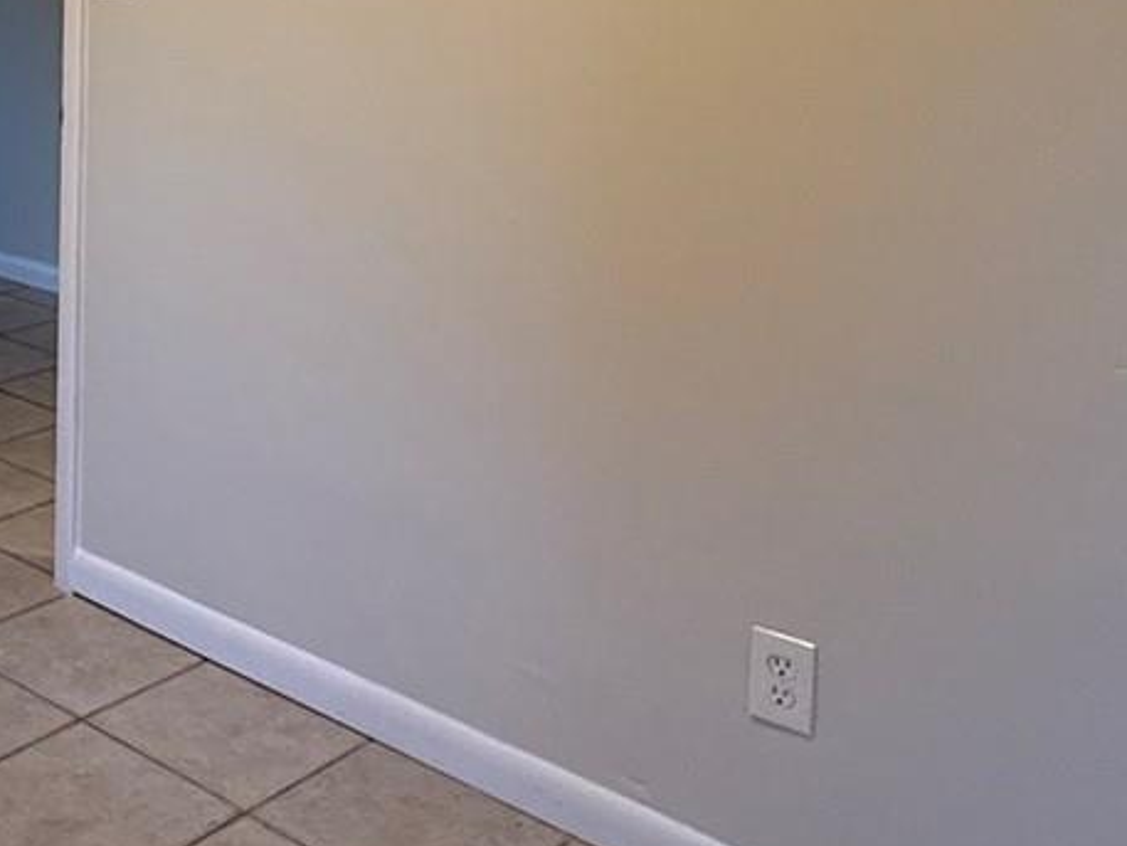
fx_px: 1596
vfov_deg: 28.1
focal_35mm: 49
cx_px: -49
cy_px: 27
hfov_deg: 34.6
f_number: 2.2
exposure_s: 1/120
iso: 320
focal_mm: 2.22
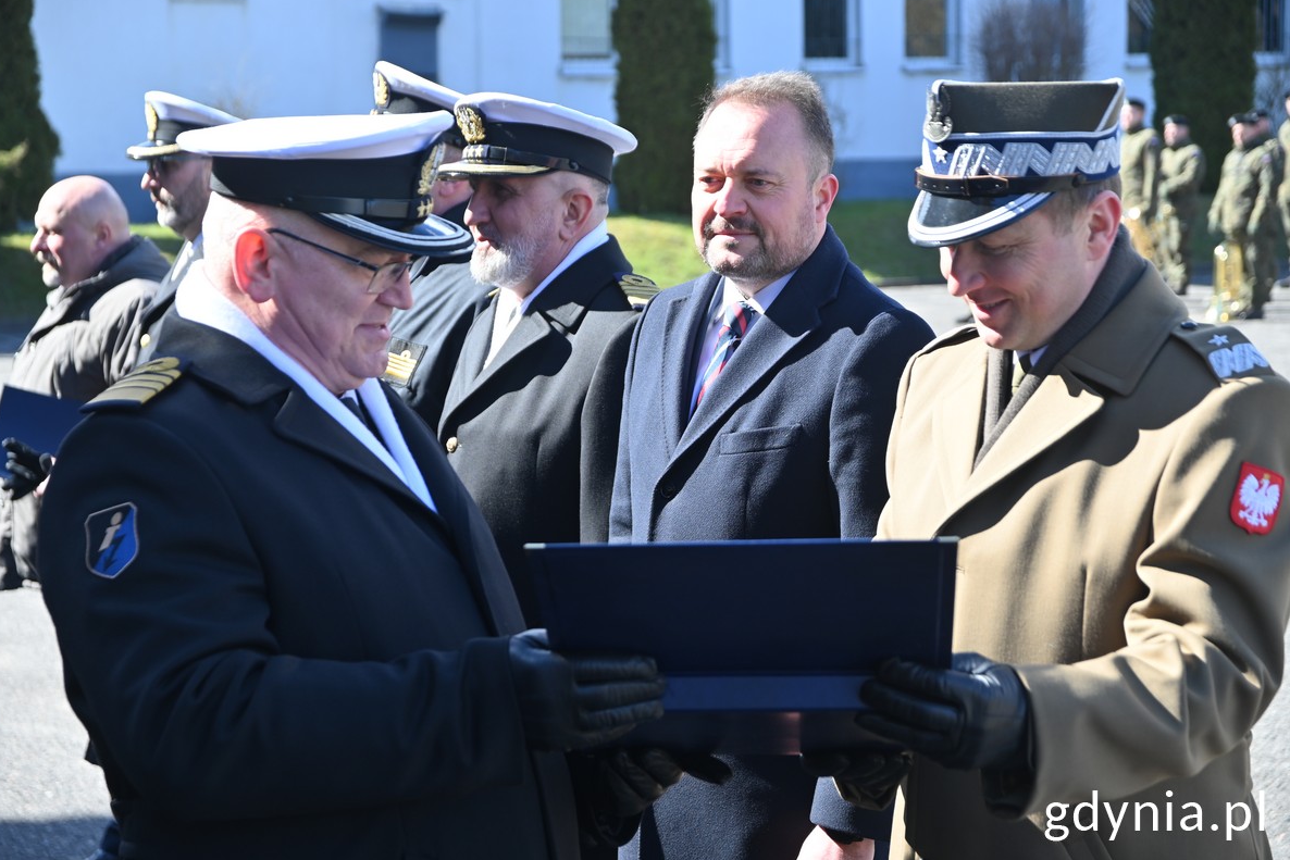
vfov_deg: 15.5
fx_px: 3153
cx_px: 638
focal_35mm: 88
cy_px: 427
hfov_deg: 23.1
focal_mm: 58
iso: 100
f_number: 4
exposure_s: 1/200
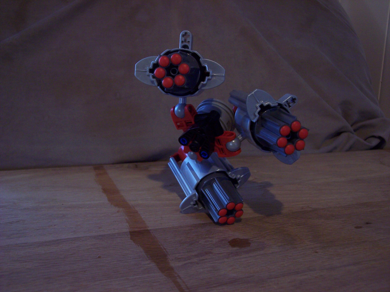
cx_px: 195
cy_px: 146
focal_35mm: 39
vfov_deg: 36.8
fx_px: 439
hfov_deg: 47.9
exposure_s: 1/8
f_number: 3.4
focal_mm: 8
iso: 200
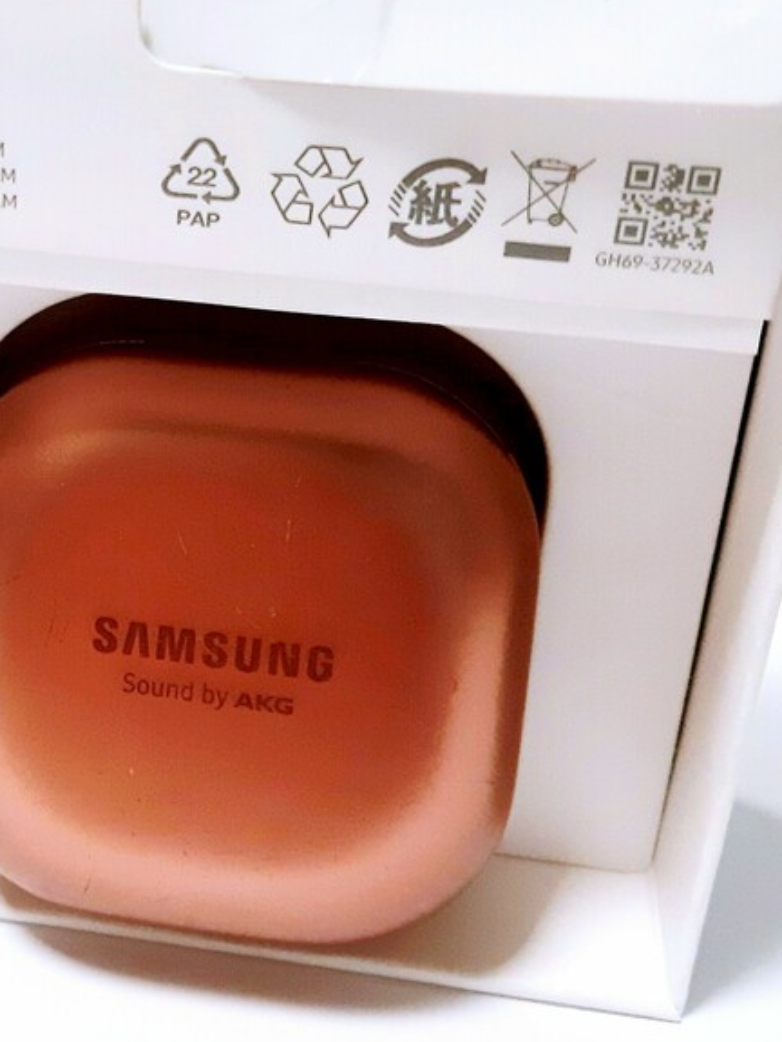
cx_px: -4
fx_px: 1807
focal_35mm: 60
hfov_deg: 23.4
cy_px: 440
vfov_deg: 32.1
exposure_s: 1/50
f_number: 1.7
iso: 160
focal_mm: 3.93
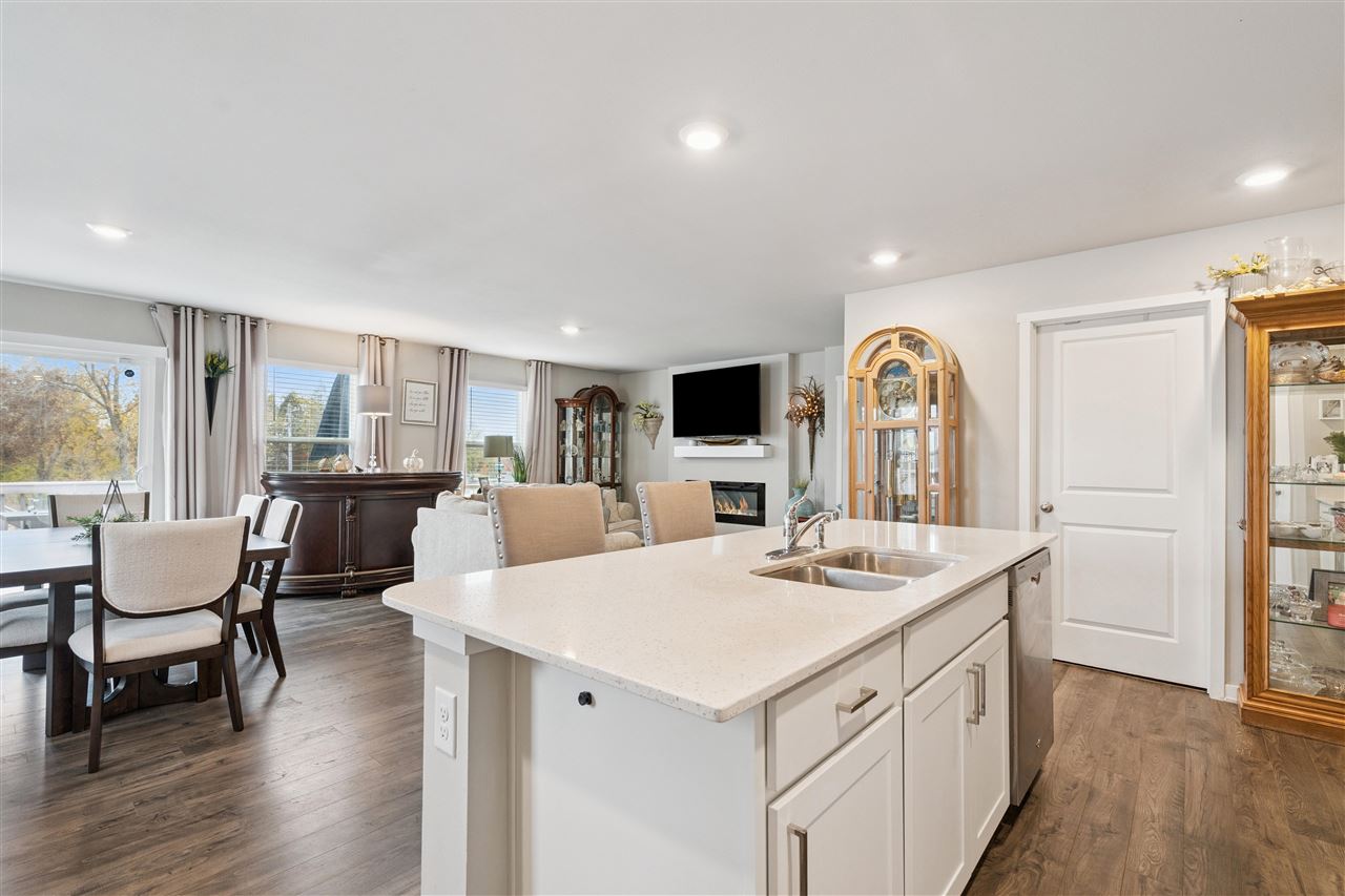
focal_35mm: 16
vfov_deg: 73.7
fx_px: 598
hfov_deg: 96.7
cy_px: 448
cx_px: 672
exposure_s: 1/25
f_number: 9
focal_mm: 16
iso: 800
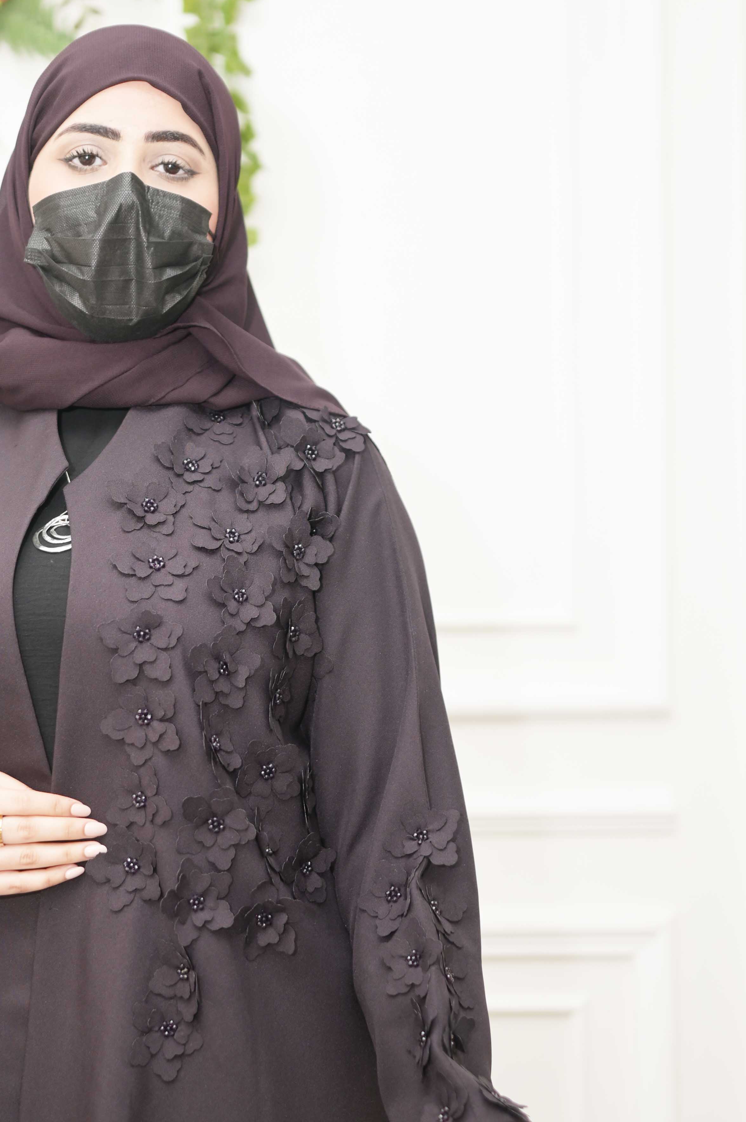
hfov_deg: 22.3
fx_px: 1868
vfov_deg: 33.3
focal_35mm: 60
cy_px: 674
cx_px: 156
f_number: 2
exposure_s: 1/160
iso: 100
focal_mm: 35
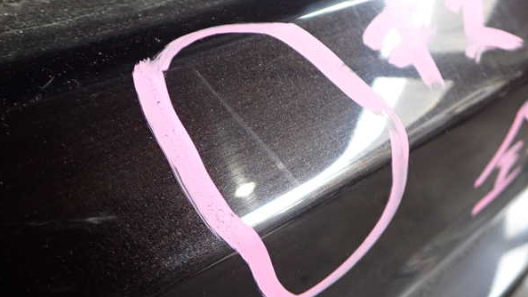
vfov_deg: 35.6
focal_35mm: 33
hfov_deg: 59.5
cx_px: 263
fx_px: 462
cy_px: 143
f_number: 2.3
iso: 250
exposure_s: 1/30
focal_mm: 5.4
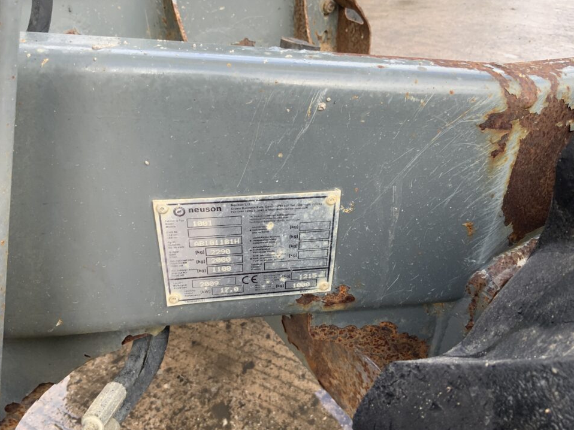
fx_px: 514
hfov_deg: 58.4
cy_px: 226
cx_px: 294
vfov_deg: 45.4
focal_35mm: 31
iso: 20
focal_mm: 3
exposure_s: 1/122
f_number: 1.8
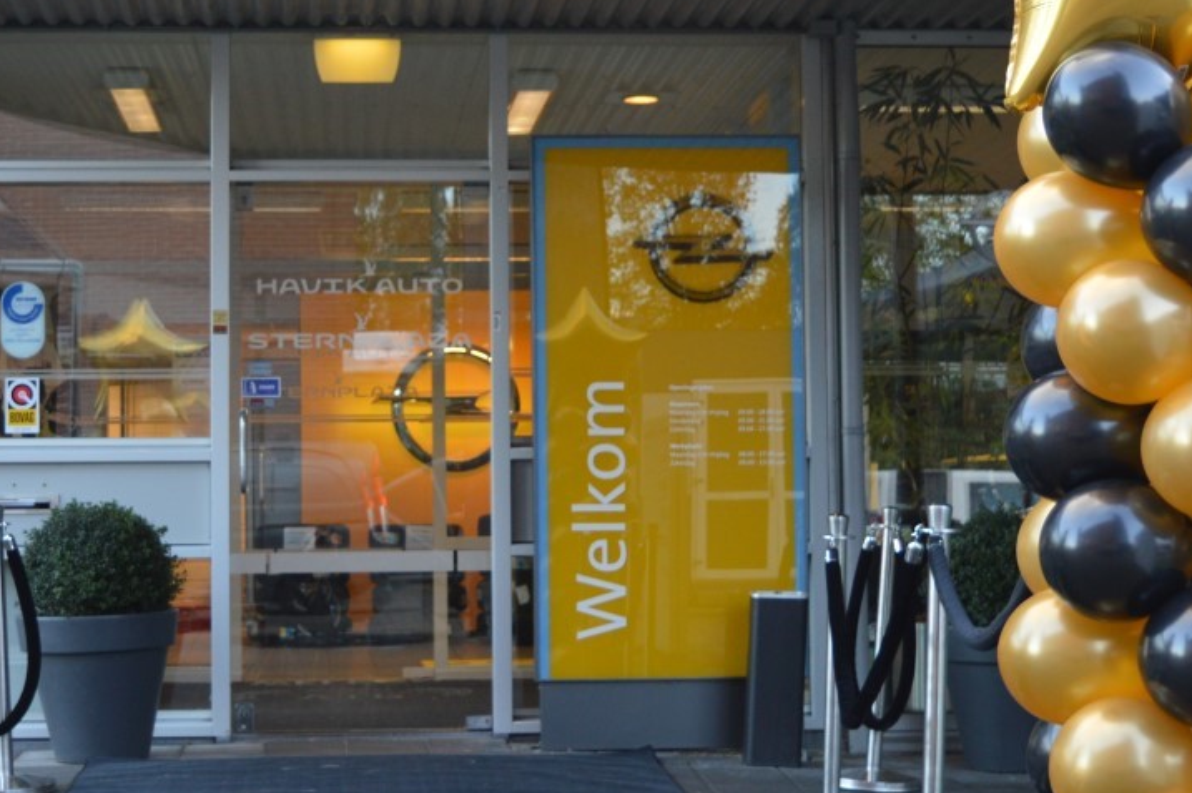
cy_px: 351
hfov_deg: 25.9
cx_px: 452
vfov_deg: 17.4
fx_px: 2585
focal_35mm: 78
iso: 400
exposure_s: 1/60
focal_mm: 23
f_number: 4
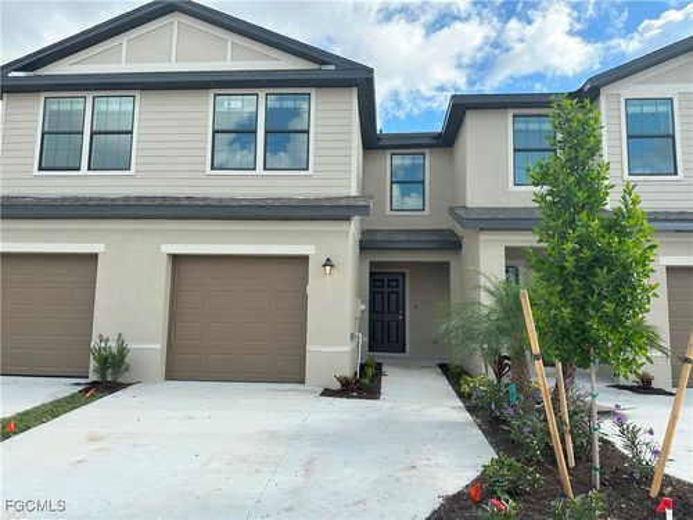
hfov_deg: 71.6
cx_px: 346
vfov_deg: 56.8
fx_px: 480
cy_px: 260
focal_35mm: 24
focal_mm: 6.86
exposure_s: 1/2299
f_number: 1.78
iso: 80
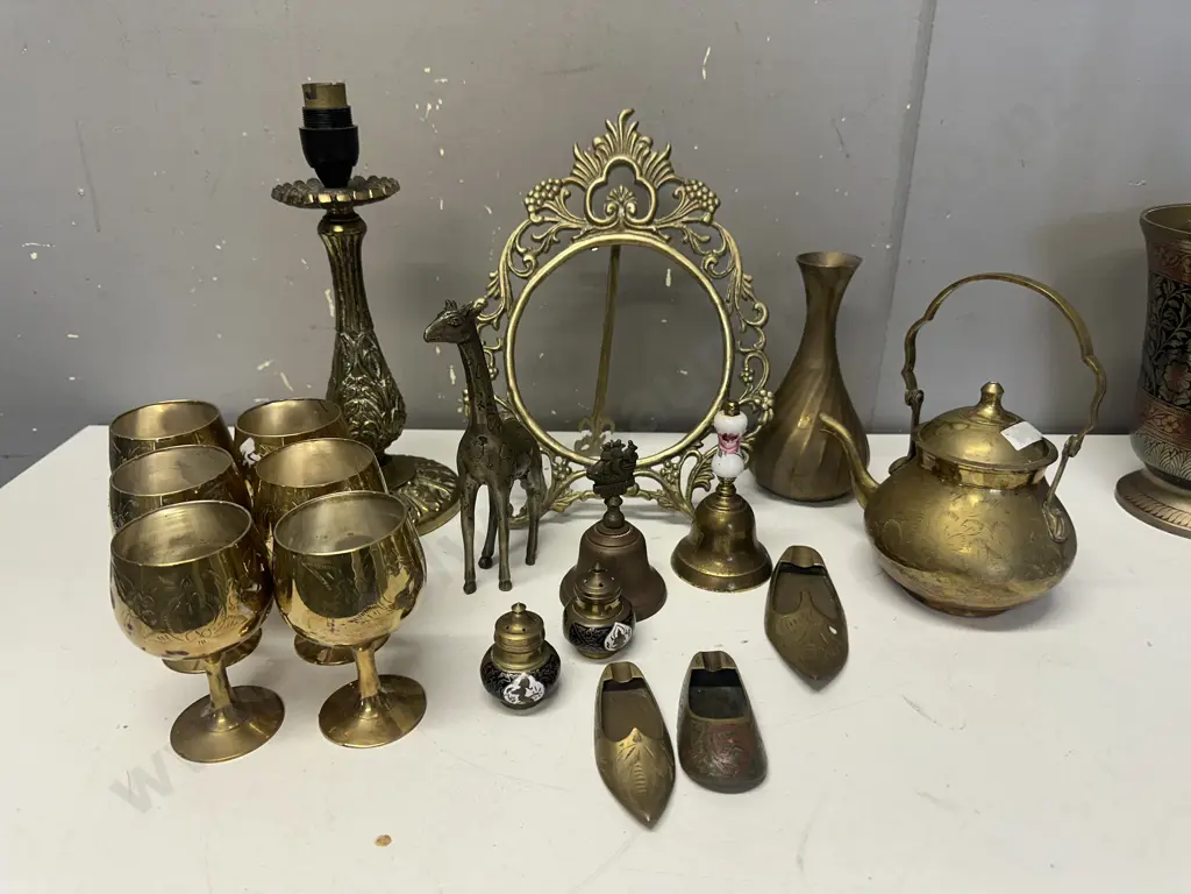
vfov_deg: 56.8
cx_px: 596
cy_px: 447
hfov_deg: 71.6
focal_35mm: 24
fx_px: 826
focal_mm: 6.86
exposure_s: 1/100
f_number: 1.78
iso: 125
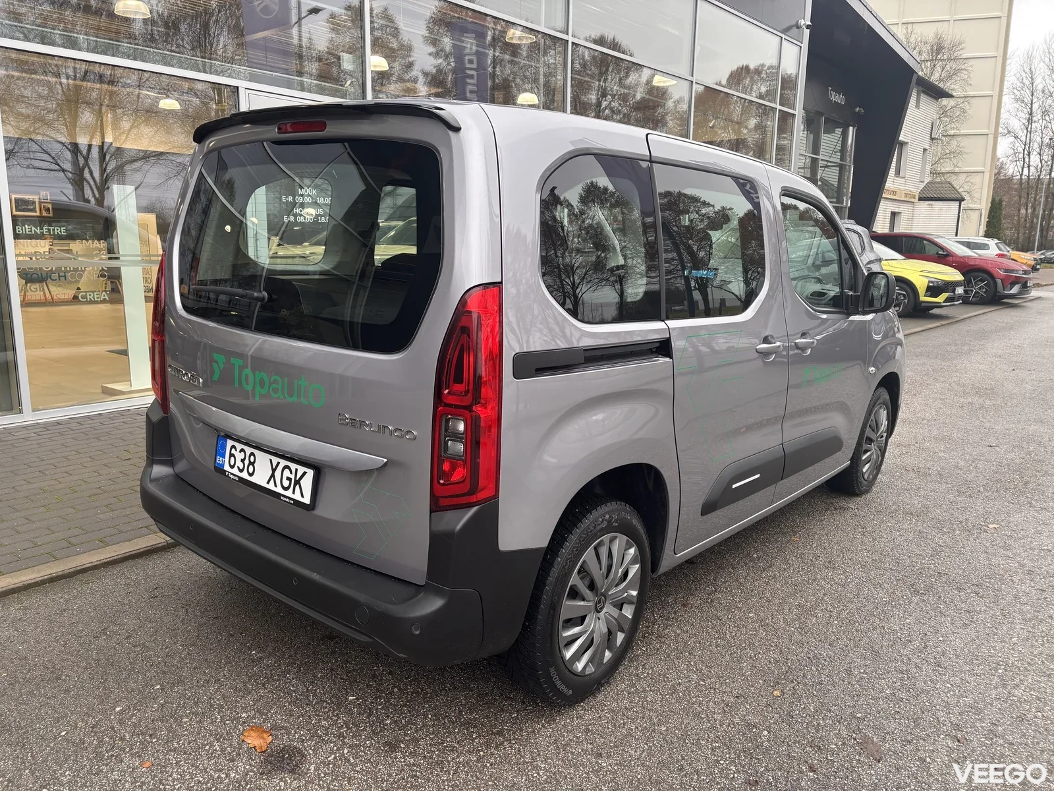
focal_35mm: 26
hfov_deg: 67.3
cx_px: 527
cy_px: 396
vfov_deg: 53.1
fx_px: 792
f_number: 1.6
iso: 80
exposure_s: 1/121
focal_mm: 5.96
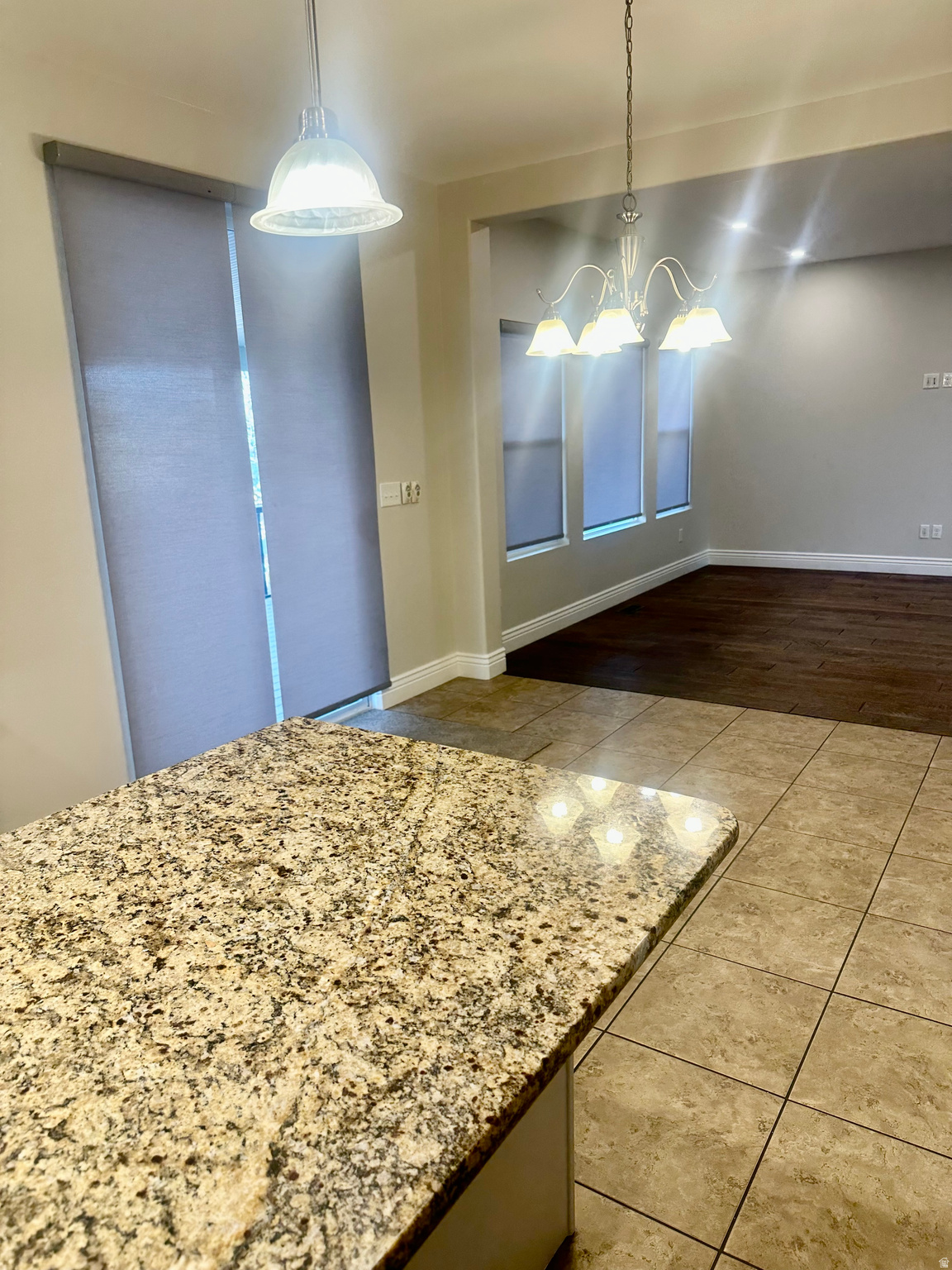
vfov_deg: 71.6
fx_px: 880
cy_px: 635
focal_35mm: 24
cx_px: 476
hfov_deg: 56.8
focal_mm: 6.86
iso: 125
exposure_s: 1/120
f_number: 1.78
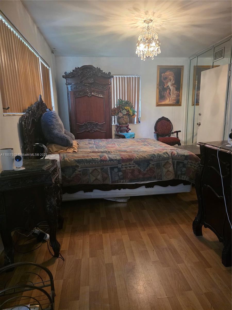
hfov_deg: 58.9
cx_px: 116
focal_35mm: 23
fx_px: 206
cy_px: 155
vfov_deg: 73.9
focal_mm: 6.3
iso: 1000
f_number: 1.7
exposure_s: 1/120
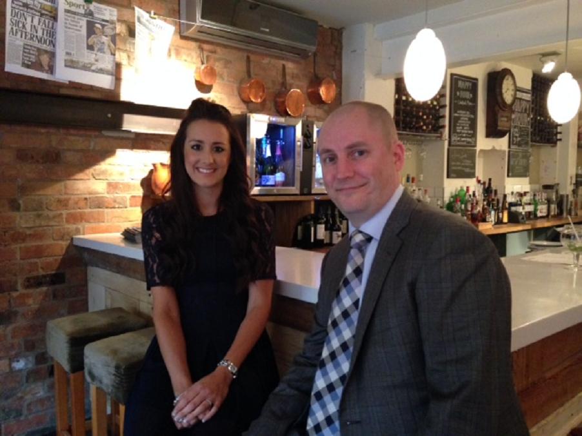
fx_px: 555
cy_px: 218
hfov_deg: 55.4
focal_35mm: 33
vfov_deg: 42.9
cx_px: 291
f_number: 2.4
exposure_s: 1/15
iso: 500
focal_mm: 4.12
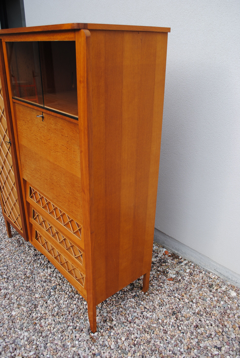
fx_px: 299
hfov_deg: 43.8
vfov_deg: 61.8
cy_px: 179
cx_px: 120
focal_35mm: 30
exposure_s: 1/160
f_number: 6.3
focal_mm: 20
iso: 100
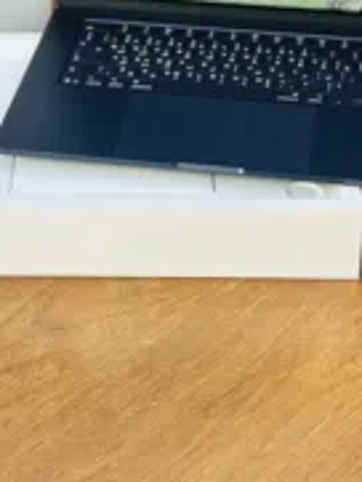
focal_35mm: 106
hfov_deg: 13.9
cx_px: 59
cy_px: 72
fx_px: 1476
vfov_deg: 18.3
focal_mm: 6.86
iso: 80
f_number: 1.78
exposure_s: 1/237
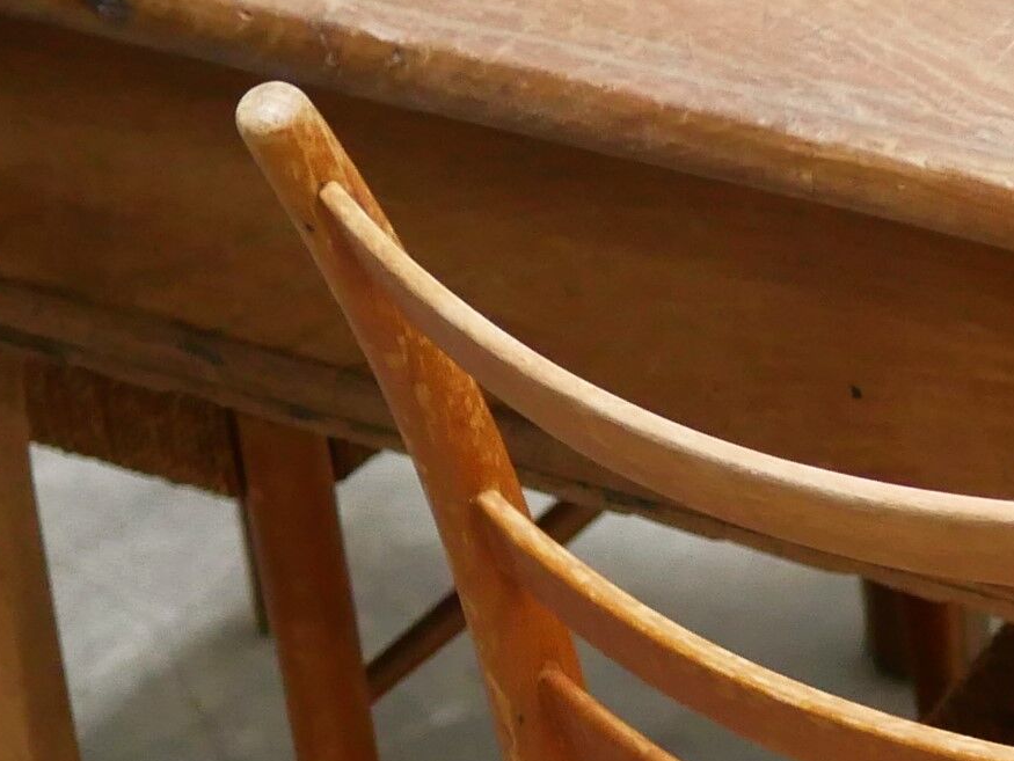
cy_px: 616
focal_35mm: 210
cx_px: 2051
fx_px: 6154
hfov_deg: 8.9
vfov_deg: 7.1
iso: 1000
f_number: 1.7
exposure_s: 1/60
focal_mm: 20
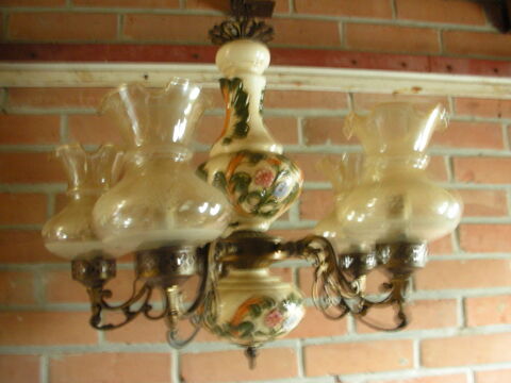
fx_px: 517
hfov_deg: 52.6
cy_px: 192
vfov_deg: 40.7
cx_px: 256
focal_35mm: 35
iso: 200
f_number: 3
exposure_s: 1/1.5
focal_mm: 5.8
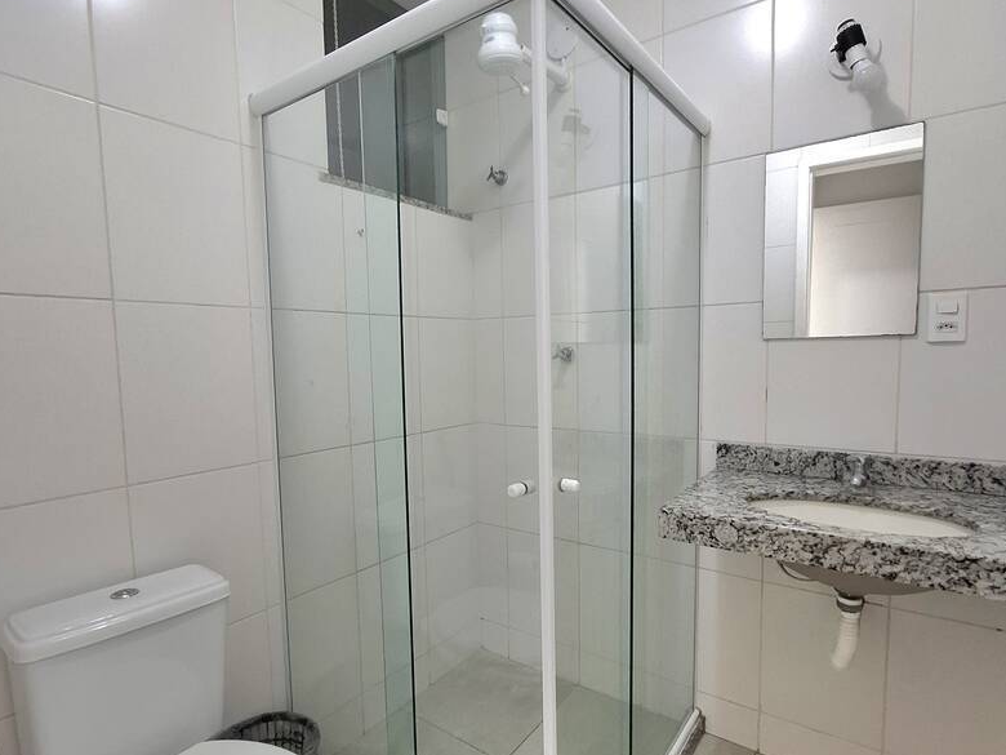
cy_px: 408
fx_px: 523
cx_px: 506
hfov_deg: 87.8
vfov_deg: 71.5
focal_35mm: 18
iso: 200
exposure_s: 1/24
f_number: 2.2
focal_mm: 1.74
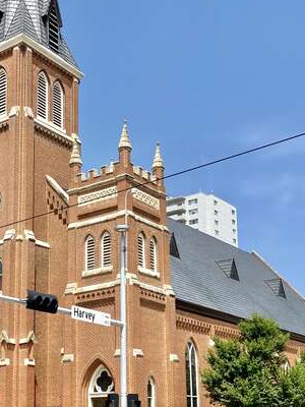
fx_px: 611
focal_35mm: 52
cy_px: 139
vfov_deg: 36.5
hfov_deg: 27.9
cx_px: 113
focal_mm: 4.25
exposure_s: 1/3731
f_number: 1.8
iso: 32
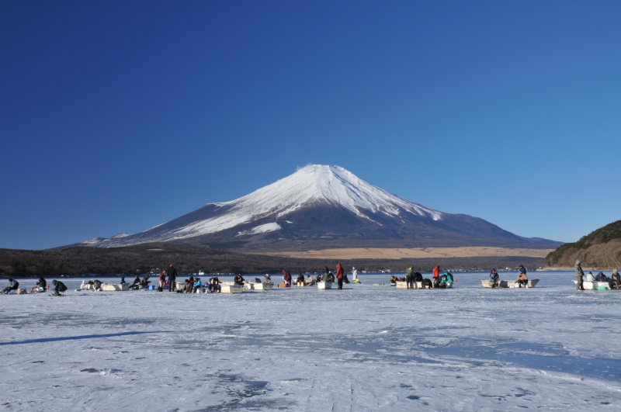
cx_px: 310
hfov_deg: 49.6
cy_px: 206
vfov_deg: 34.1
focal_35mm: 39
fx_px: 672
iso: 200
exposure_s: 1/20
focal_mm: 26
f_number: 25
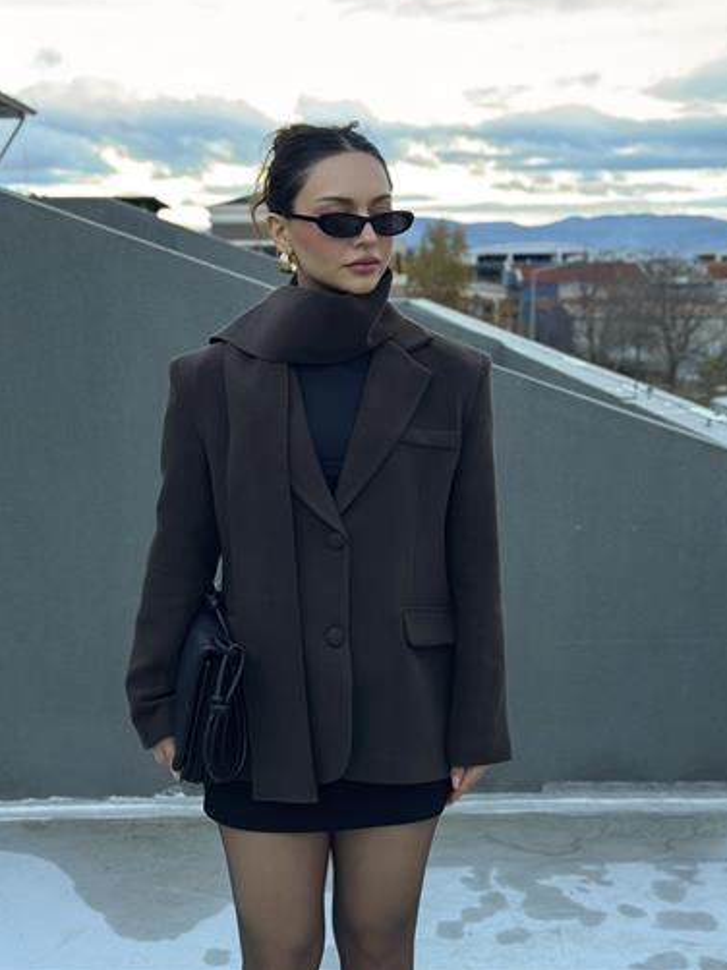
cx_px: 354
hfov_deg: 28.5
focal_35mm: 51
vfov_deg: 37.5
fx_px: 1429
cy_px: 459
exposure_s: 1/60
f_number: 1.8
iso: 160
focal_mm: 6.86
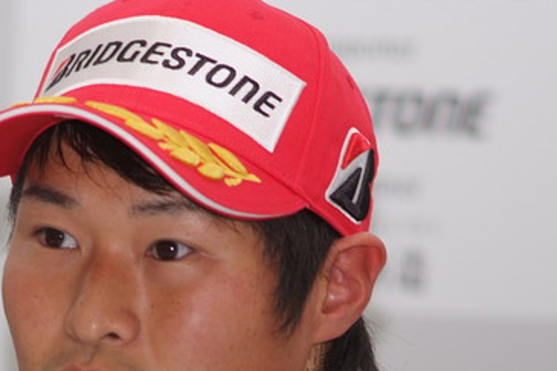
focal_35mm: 533
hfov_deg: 3.9
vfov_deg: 2.6
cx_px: 110
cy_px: 340
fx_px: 8243
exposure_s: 1/125
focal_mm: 180
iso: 100
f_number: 2.8
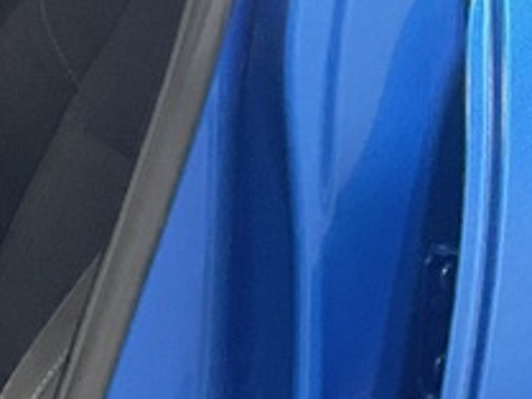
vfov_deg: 11.2
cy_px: 178
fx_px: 2045
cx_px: -644
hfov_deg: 12.4
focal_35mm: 133
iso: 160
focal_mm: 3
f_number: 1.8
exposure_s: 1/60
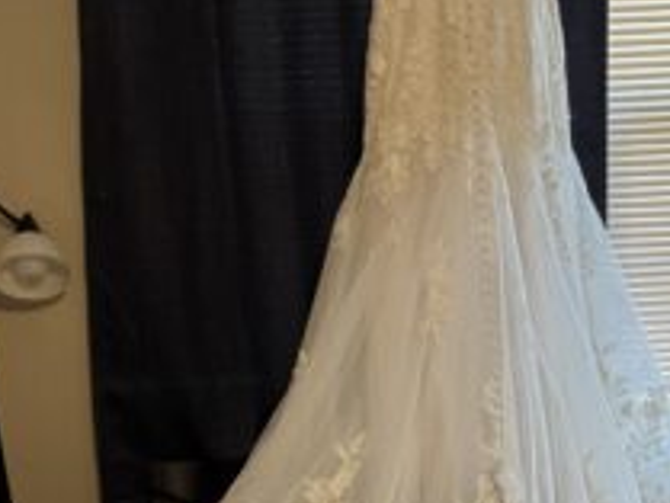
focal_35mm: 46
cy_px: 391
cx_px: 468
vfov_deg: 30.9
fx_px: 891
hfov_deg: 40.5
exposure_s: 1/60
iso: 125
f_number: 1.78
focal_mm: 6.76
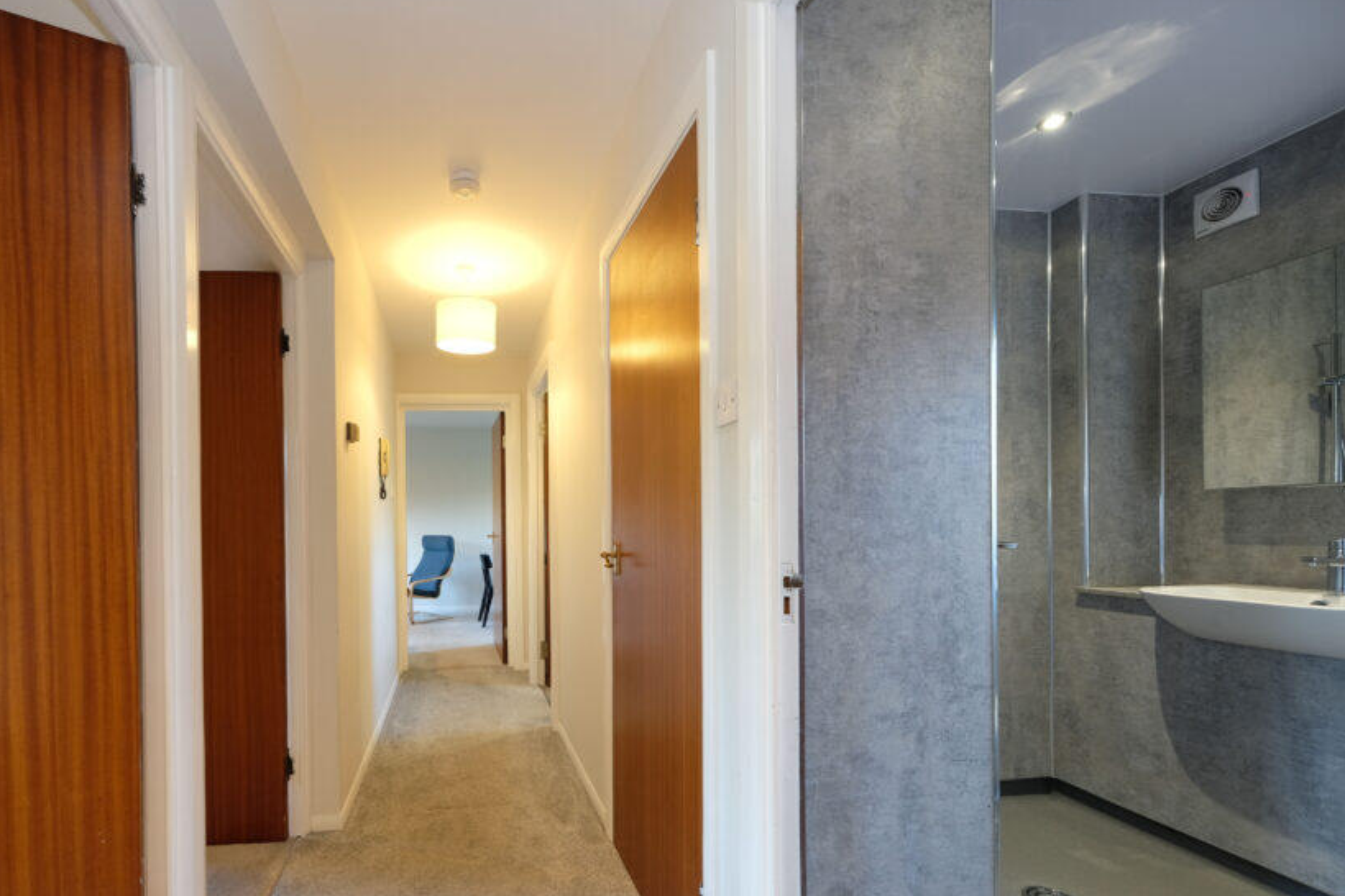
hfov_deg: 98.3
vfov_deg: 76.6
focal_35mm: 15
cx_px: 506
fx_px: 560
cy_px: 528
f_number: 5.6
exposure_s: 1/4
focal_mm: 8
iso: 200
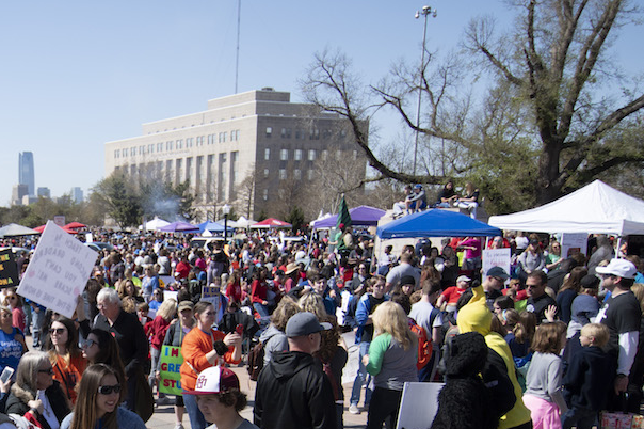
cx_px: 57
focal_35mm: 42
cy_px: 382
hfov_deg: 42.4
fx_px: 750
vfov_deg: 30.6
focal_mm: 15
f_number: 4
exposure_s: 1/2500
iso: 100
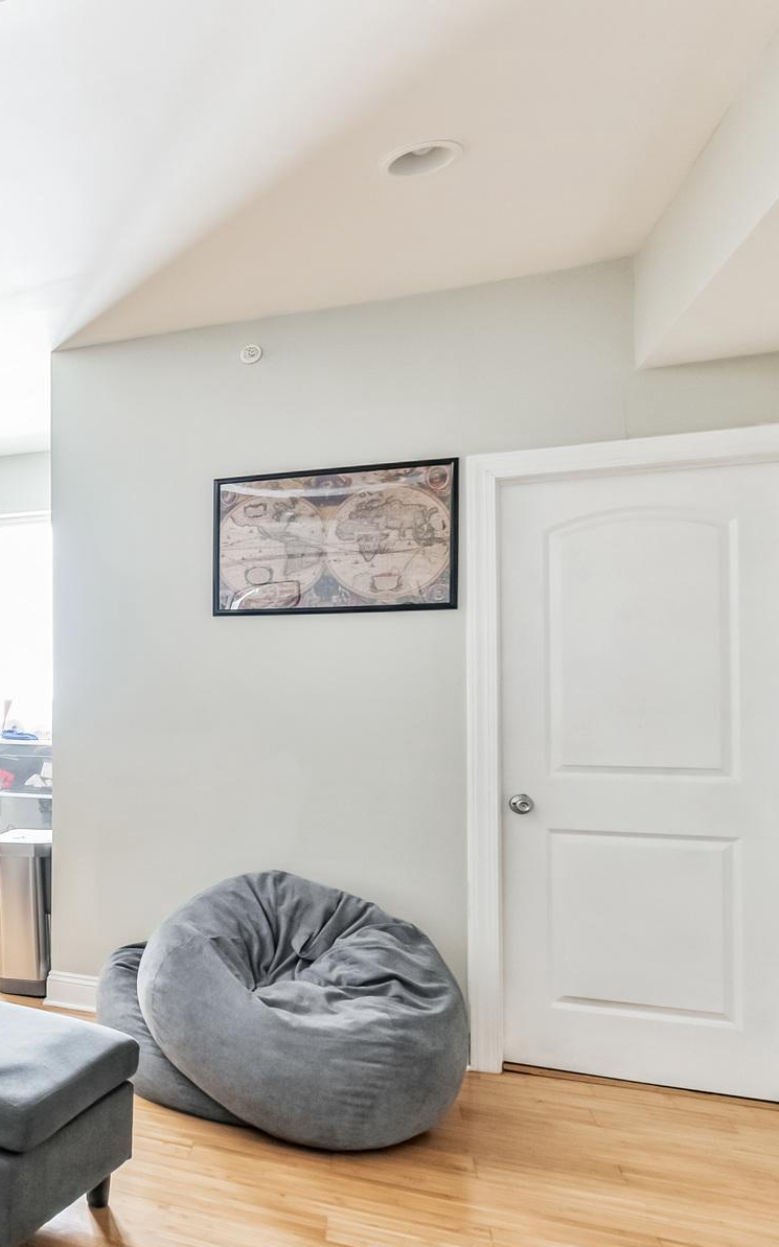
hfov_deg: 34.6
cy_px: 680
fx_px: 981
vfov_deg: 64.8
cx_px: -157
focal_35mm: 29
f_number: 8
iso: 320
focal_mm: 16.5
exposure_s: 1/2.5
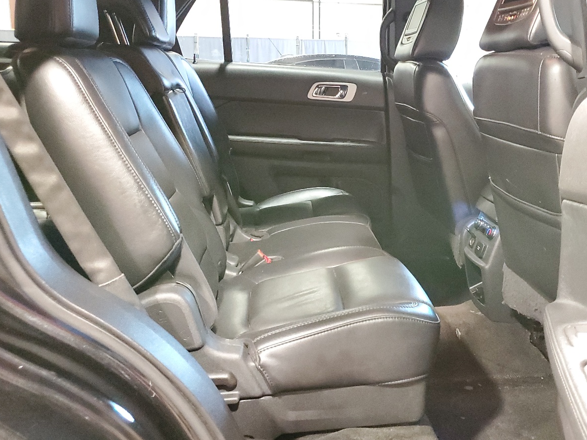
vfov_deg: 40.3
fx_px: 593
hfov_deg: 52.0
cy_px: 160
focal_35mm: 35
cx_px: 373
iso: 780
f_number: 1.5
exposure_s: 1/15
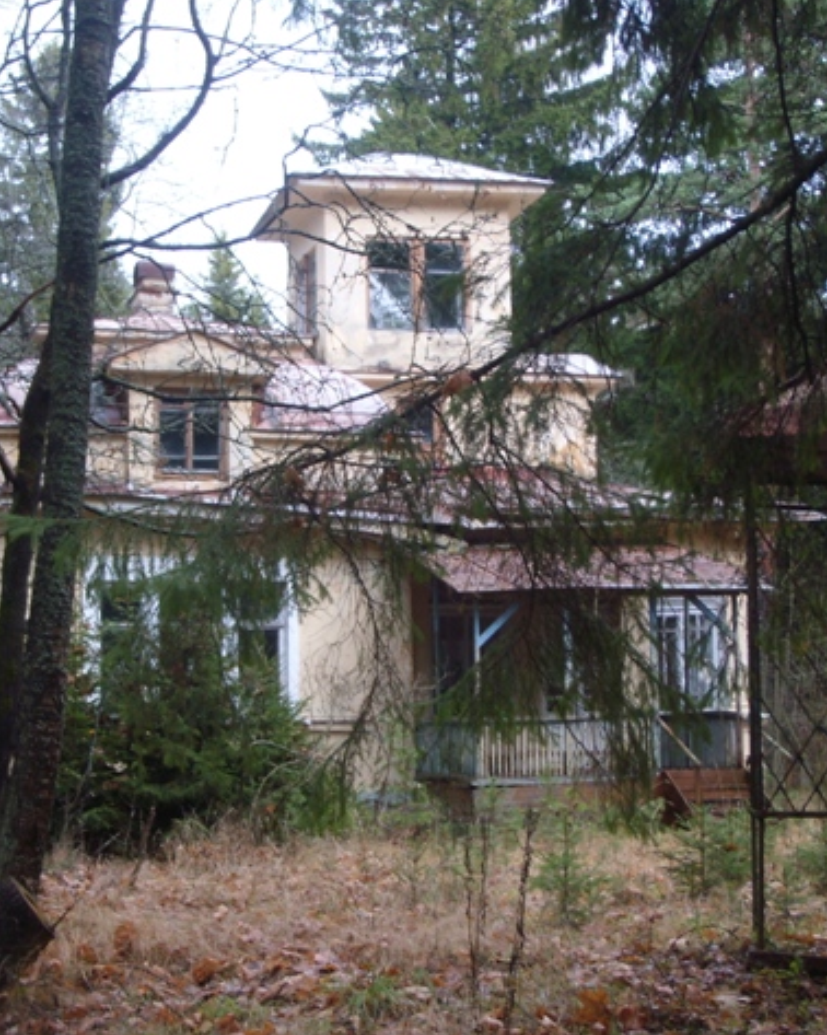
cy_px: 519
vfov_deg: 27.1
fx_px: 2143
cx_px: 418
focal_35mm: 70
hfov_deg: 21.8
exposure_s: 1/8
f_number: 3.4
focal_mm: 8.9
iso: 50
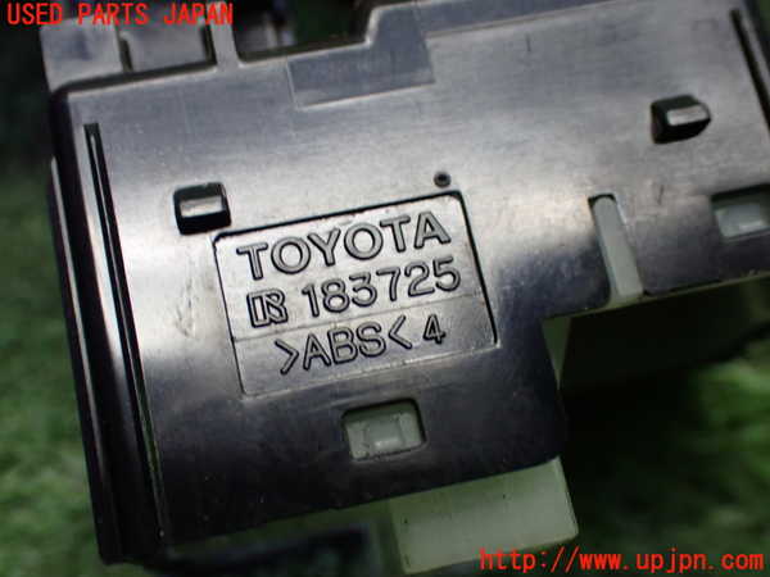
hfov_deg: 38.2
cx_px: 385
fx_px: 1112
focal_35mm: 50
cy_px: 288
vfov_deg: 29.1
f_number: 3.2
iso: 800
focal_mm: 9.01
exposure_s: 1/100
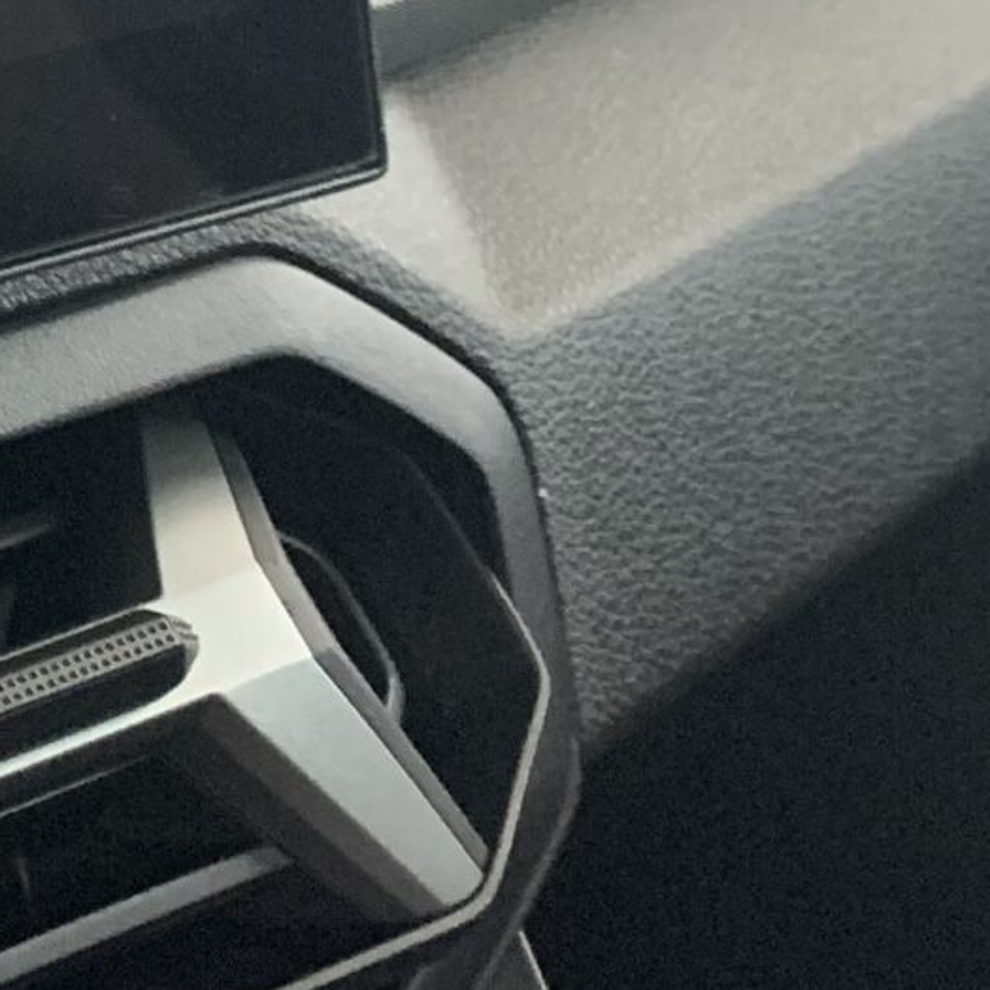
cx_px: -982
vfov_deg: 14.0
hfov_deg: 13.4
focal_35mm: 112
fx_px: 3624
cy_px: -743
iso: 320
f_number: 1.8
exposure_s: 1/60
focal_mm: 4.25
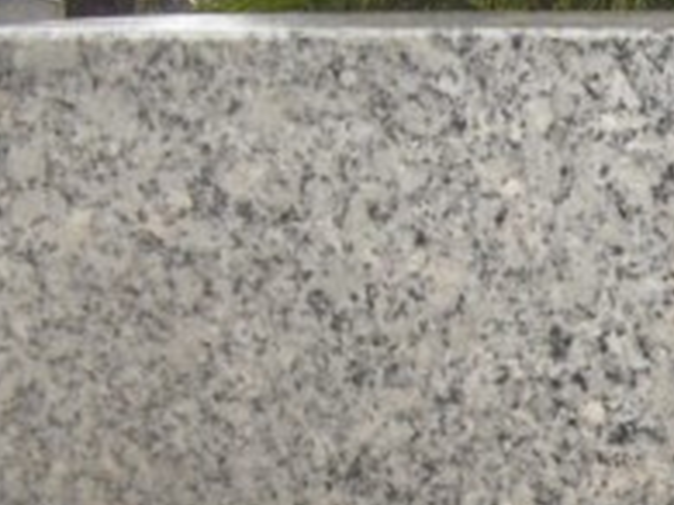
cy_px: 758
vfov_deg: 12.3
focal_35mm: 115
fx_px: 2238
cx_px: 1078
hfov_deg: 15.5
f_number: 3.2
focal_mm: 6.3
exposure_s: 1/125
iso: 100
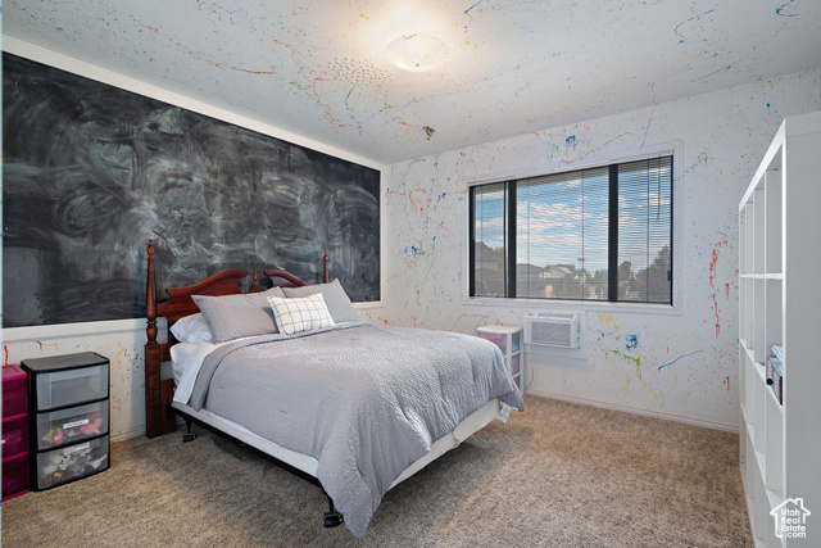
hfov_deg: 95.0
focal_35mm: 16
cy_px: 274
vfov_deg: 72.1
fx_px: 376
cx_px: 410
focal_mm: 16.5
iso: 500
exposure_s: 1/4
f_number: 8
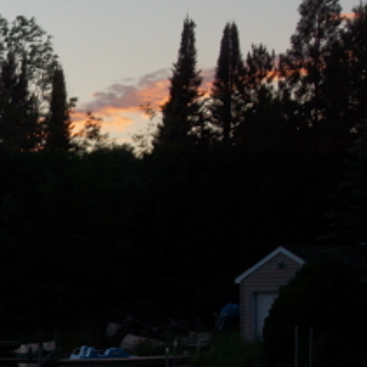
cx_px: -282
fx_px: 1307
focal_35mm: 109
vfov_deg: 15.7
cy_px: 350
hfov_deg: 14.2
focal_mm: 18
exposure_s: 1/60
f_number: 4
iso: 160
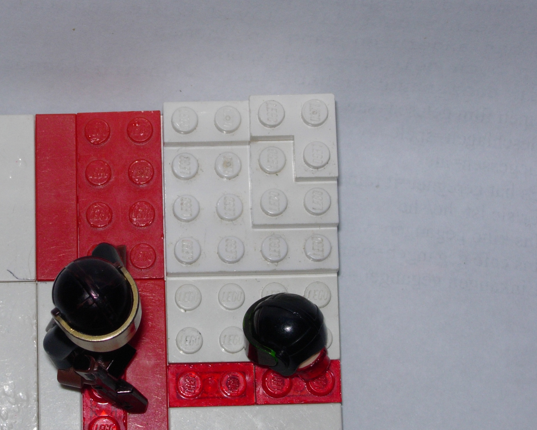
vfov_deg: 12.2
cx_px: 184
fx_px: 2003
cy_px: 212
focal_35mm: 126
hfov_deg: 15.2
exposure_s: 1/64
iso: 79
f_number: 7.3
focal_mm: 19.1
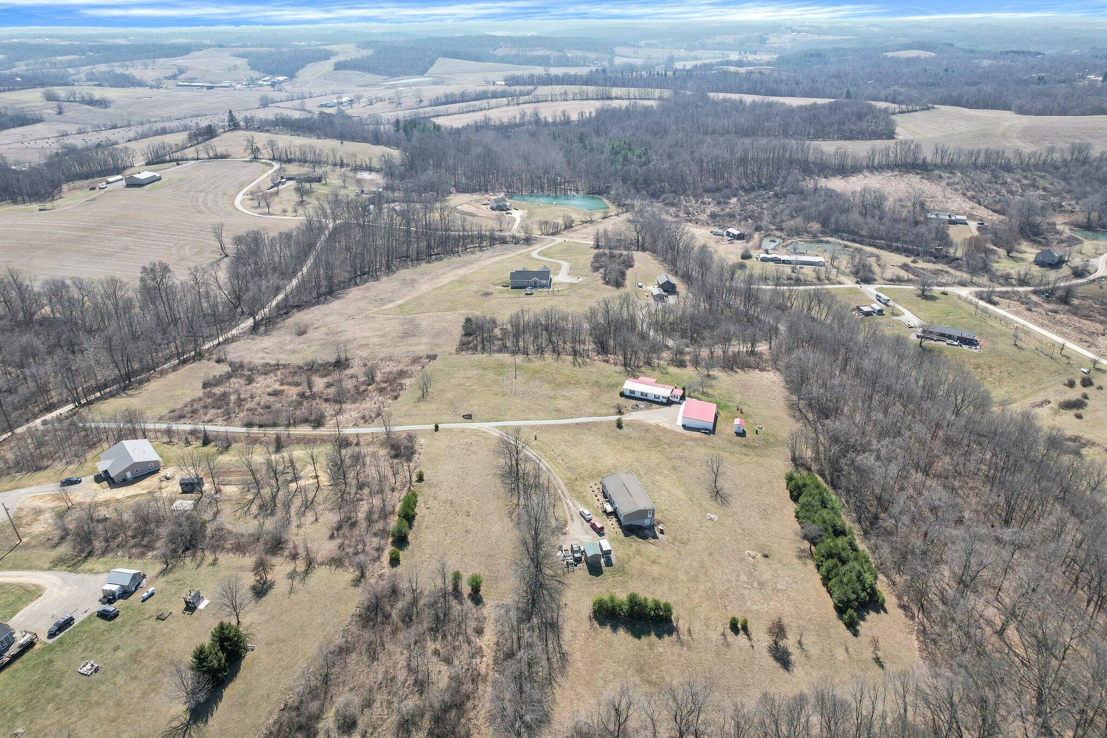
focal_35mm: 22
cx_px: 554
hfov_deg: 78.6
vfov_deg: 57.2
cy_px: 369
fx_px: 676
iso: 200
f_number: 2.8
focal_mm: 8.38
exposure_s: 1/1500
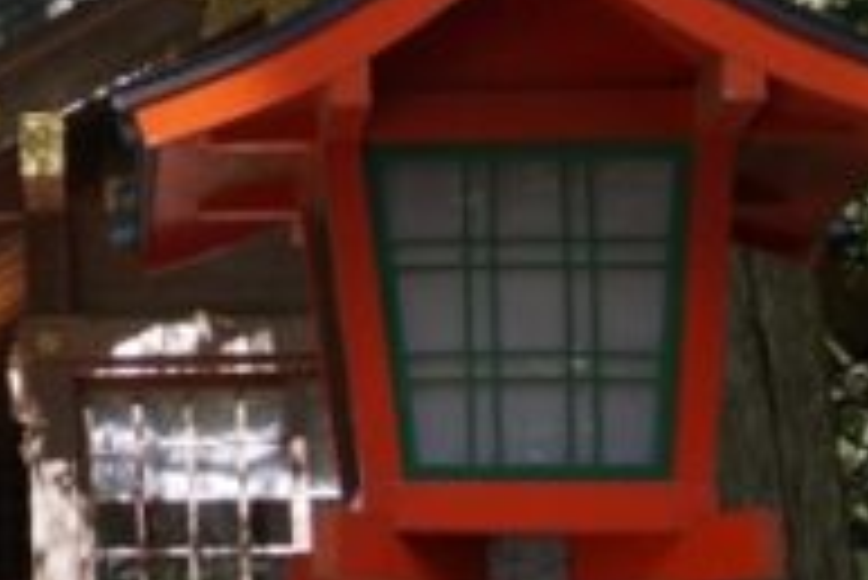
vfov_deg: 9.6
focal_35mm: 143
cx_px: -989
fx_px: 3450
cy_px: 225
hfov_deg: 12.3
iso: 100
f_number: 4.5
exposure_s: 1/80
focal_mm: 18
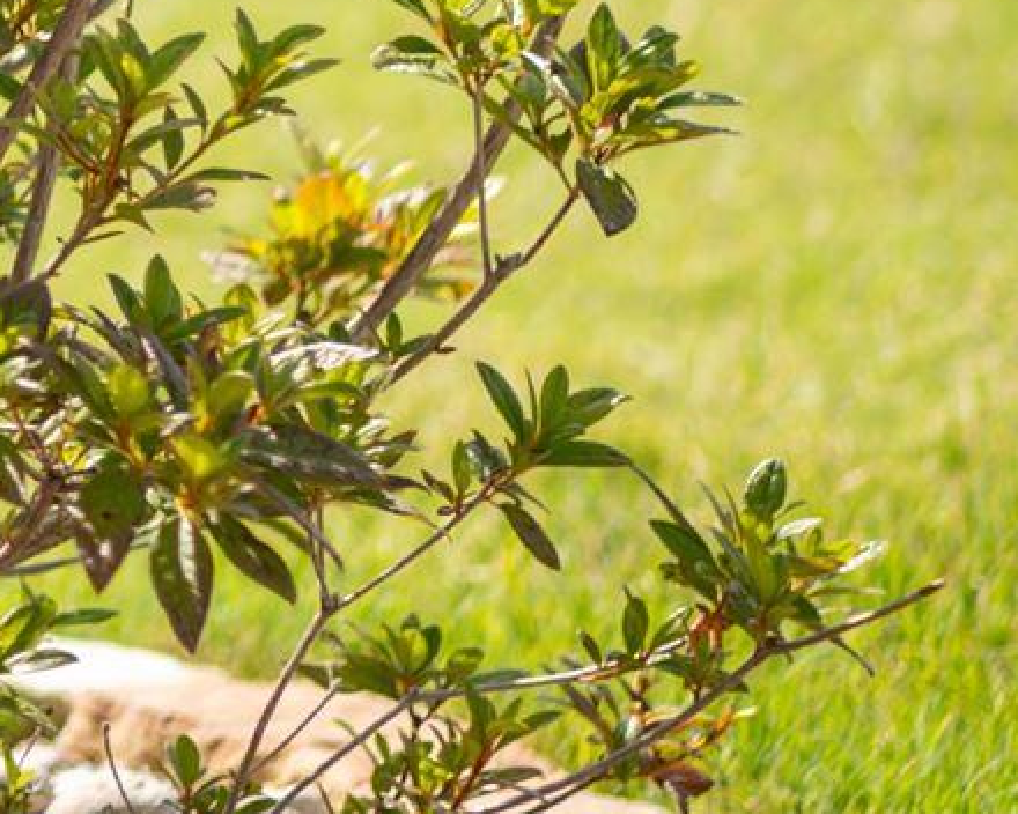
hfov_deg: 3.4
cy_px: -1145
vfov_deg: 2.8
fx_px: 16782
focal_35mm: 557
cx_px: -1573
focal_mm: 85
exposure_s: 1/1250
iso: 100
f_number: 1.8
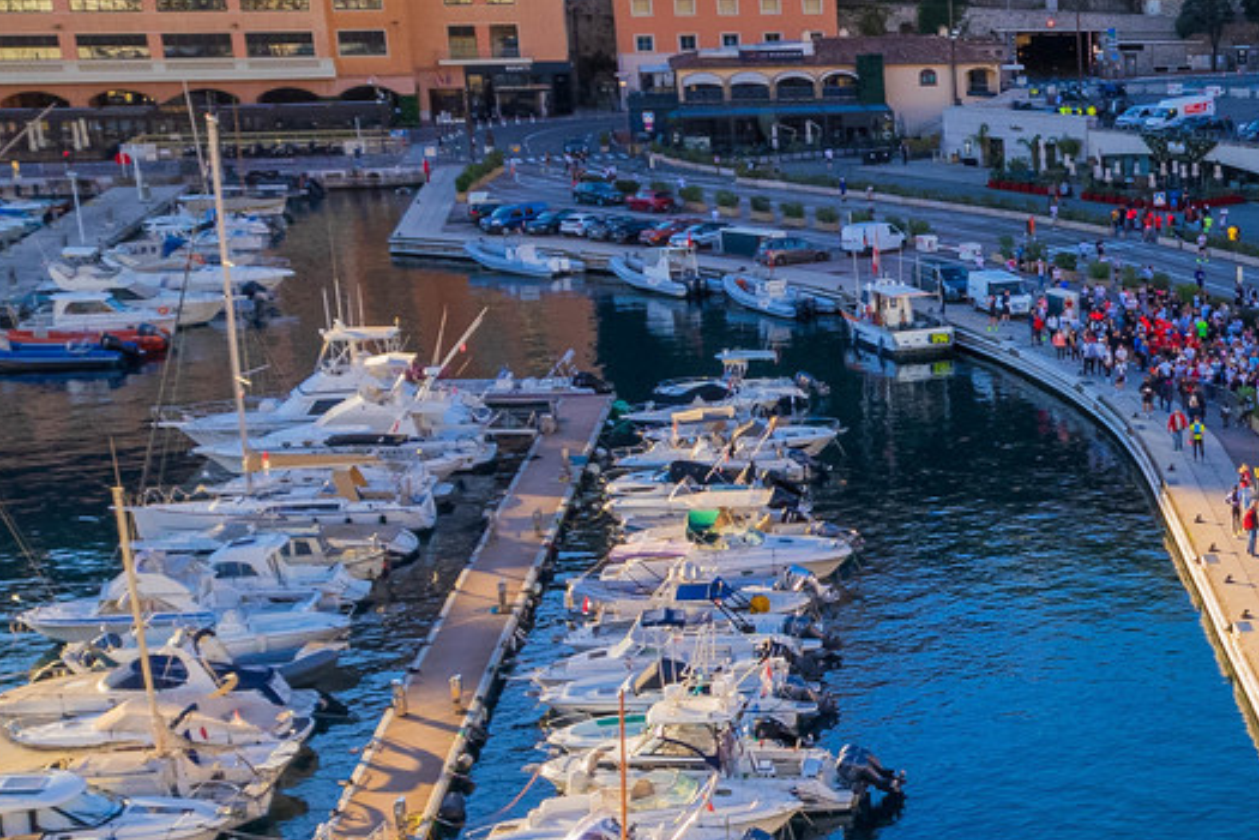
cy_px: 602
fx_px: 2343
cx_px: 1556
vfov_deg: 20.2
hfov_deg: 26.4
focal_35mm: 67
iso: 100
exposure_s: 1/25
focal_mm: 8.4
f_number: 2.8
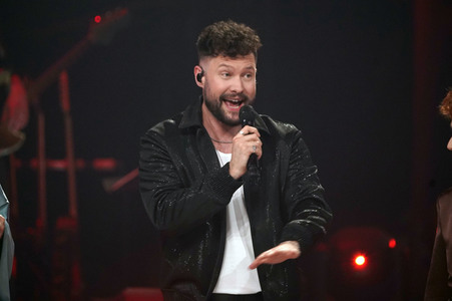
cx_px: 226
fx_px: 7528
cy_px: 150
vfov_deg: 2.3
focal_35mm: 600
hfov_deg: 3.4
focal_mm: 600
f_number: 6.3
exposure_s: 1/160
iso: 4000
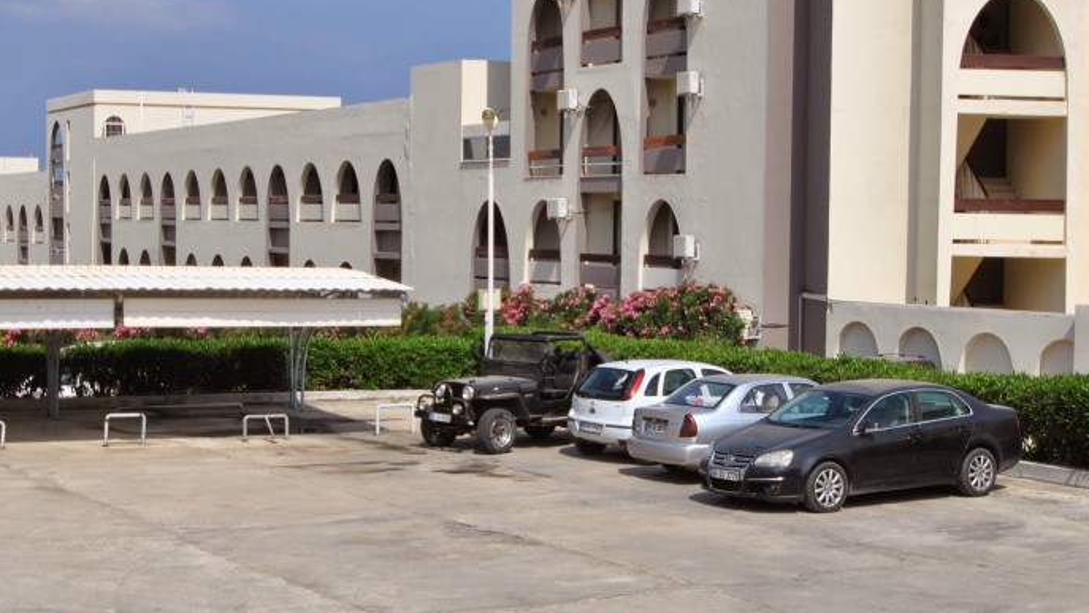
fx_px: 1820
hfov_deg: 33.3
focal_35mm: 63
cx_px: 525
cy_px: 322
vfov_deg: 19.1
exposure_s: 1/320
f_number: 9
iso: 100
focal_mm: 24
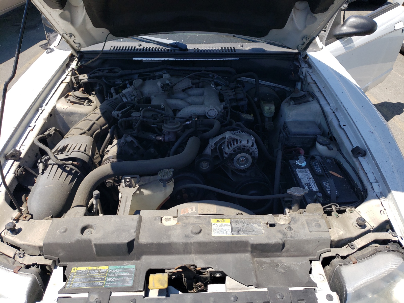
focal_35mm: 26
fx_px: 303
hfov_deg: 67.3
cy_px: 152
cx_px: 202
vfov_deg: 53.1
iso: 50
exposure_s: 1/2000
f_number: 1.5
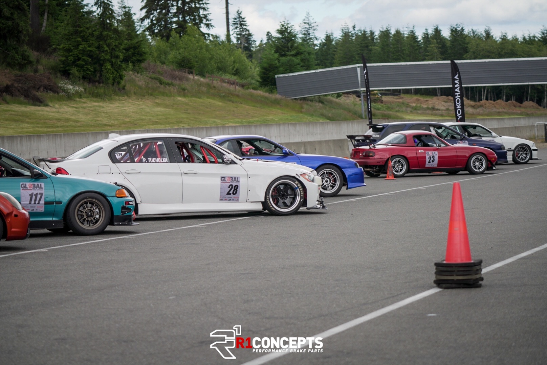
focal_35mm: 140
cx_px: 274
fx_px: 2129
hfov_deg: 14.6
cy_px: 182
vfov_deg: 9.8
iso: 320
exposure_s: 1/200
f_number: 5.6
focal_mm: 140
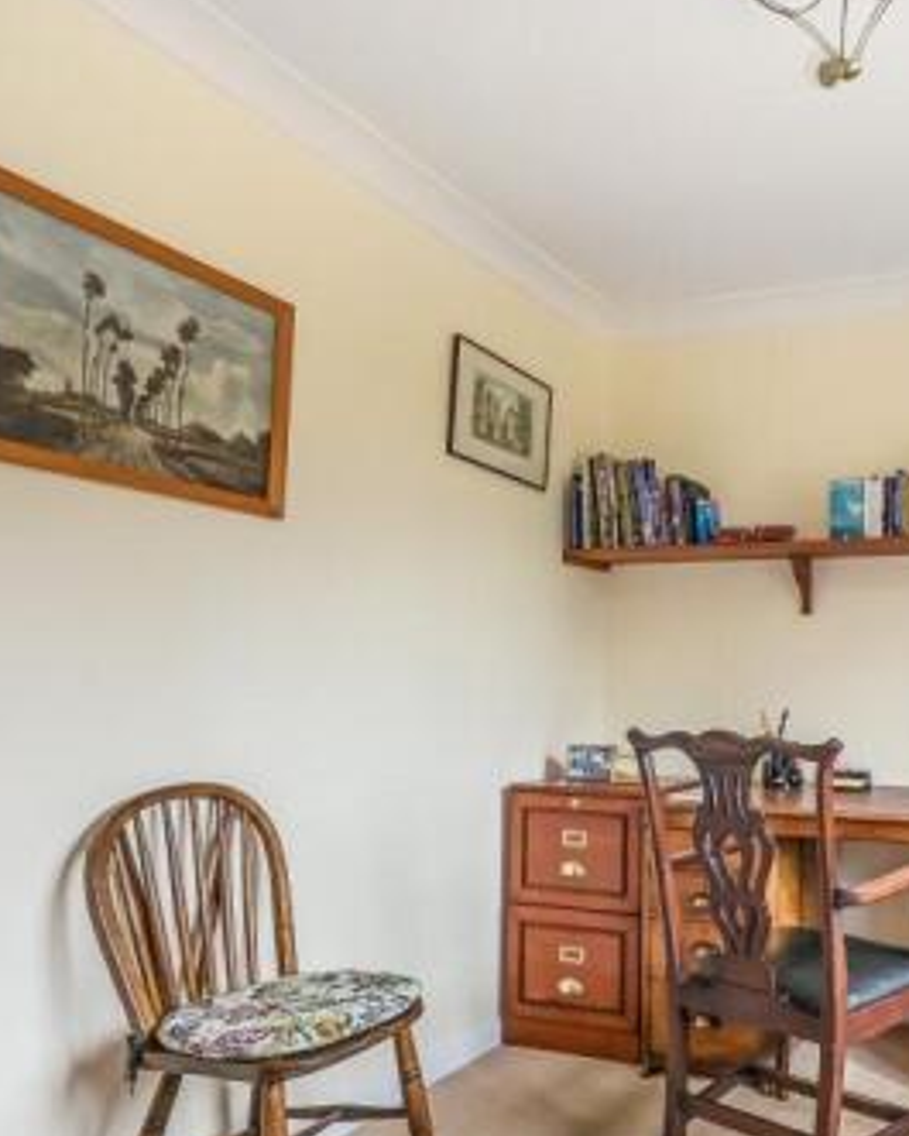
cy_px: 722
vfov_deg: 64.9
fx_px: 874
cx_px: 820
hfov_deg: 49.0
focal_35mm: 26
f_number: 13
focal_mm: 14
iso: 400
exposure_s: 1/10
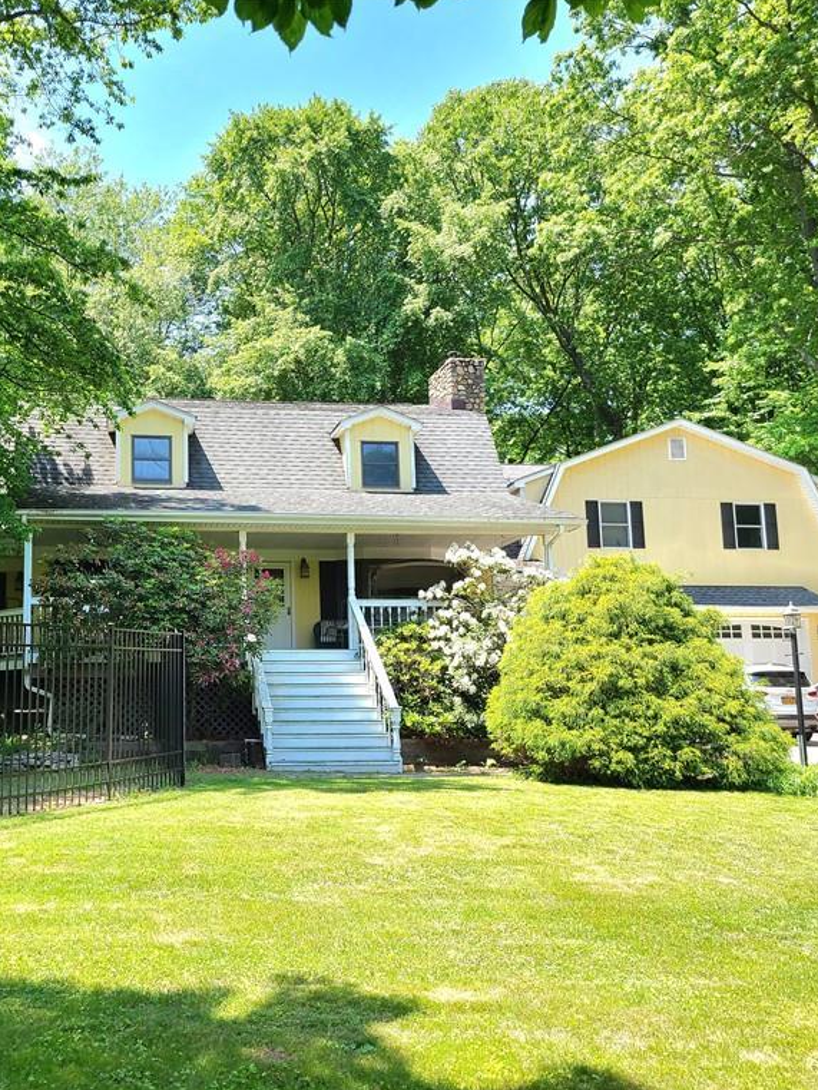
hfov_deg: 40.0
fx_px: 1102
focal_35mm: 35
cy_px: 544
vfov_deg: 52.6
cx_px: 251
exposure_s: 1/769
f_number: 1.8
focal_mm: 5.4
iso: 40
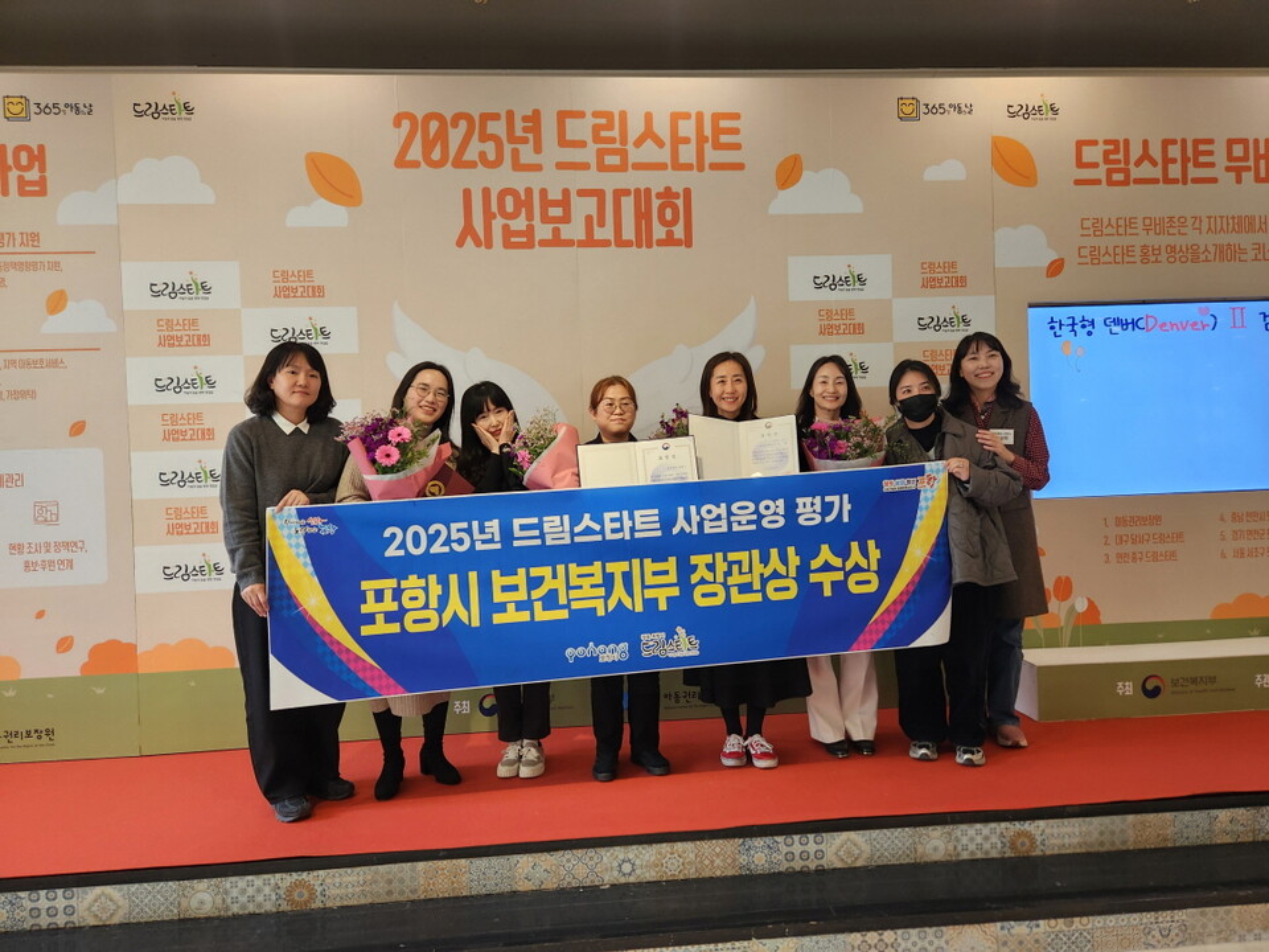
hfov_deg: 73.9
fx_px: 843
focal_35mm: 23
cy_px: 476
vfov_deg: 58.9
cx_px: 634
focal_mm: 5.4
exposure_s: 1/120
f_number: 1.8
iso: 160
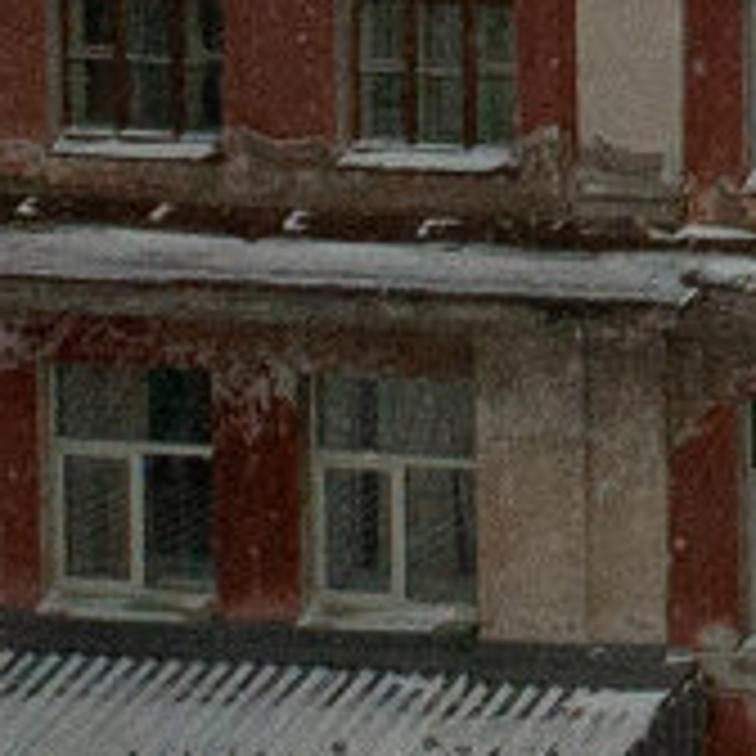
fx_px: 4497
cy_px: -810
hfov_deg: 8.6
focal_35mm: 182
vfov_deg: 9.0
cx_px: 1890
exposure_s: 1/800
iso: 1600
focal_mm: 20
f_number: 8
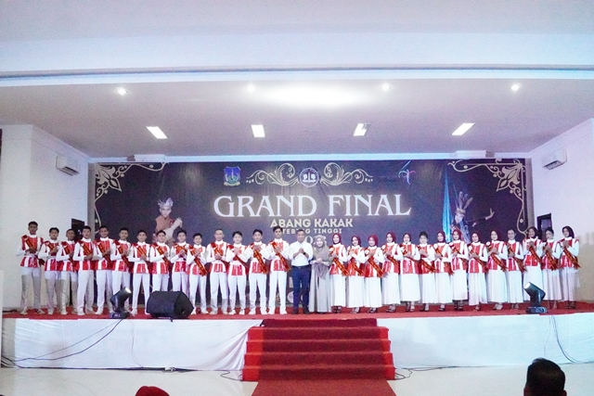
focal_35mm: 36
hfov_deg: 53.1
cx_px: 297
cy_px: 198
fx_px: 594
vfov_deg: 36.9
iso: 64000
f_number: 4
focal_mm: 24
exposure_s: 1/3200
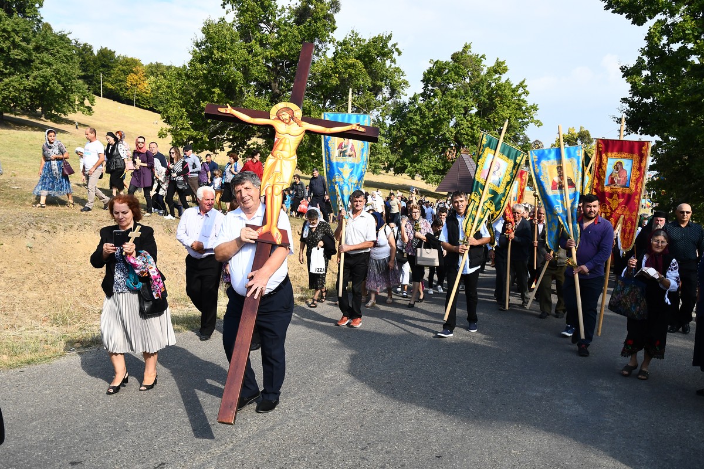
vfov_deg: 43.6
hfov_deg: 61.9
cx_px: 352
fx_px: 587
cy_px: 234
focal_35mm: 30
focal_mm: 20
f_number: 4
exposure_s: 1/4000
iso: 640
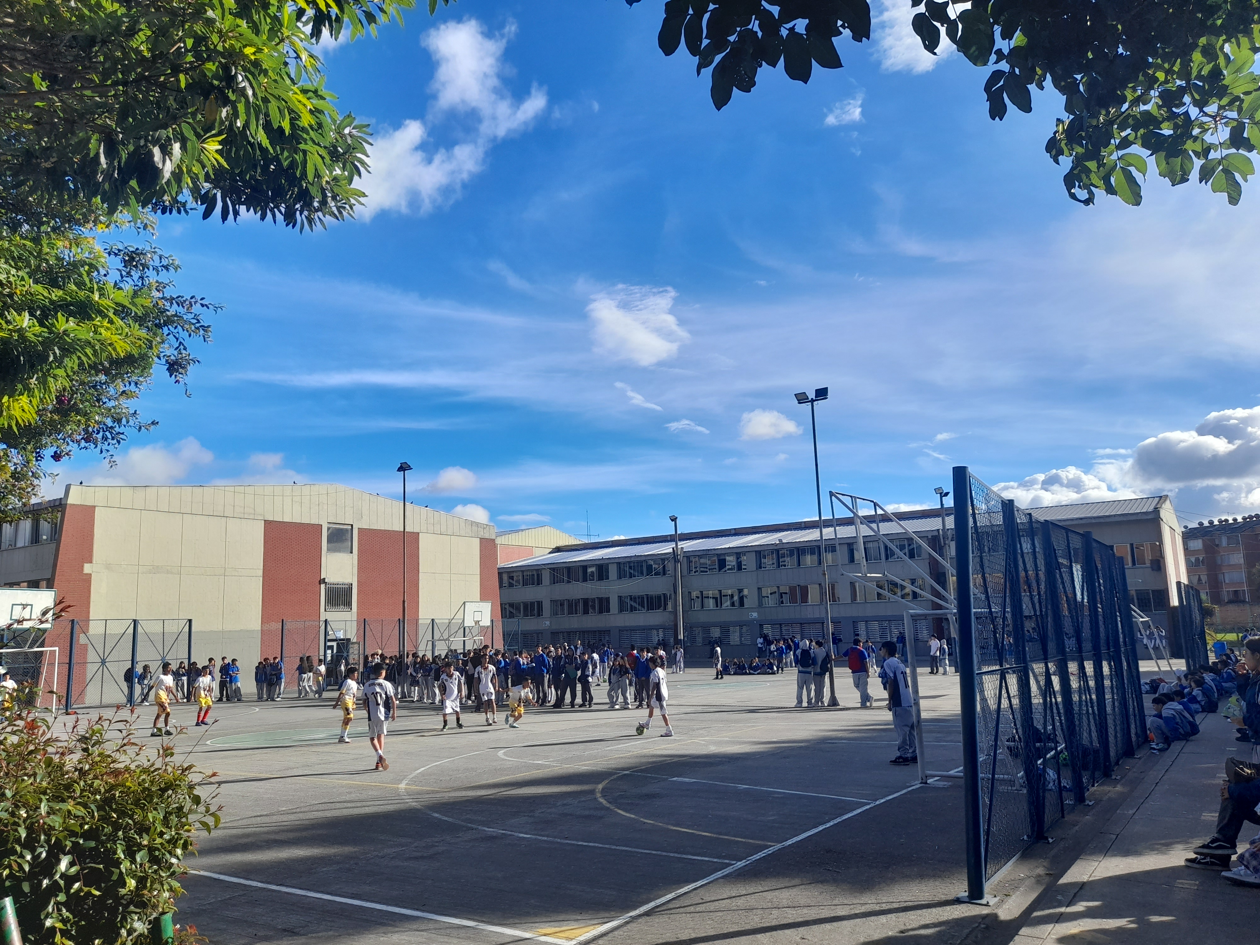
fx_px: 910
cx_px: 630
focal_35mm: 25
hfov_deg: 69.4
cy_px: 472
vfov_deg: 54.9
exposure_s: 1/728
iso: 20
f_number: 2
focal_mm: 4.6
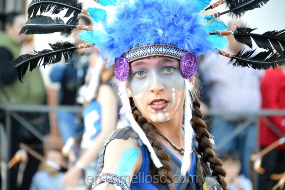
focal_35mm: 210
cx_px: 142
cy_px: 95
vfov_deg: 6.5
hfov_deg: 9.8
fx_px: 1661
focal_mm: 140
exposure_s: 1/500
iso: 3200
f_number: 5.6
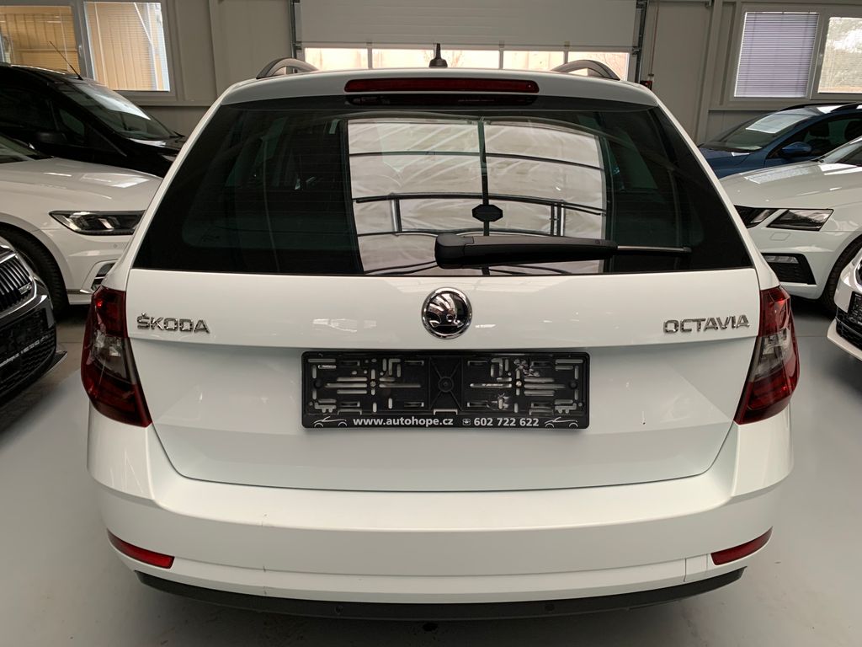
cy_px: 324
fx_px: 647
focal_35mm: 26
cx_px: 431
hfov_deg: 67.3
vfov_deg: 53.1
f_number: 1.8
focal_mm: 4.25
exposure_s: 1/60
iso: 125
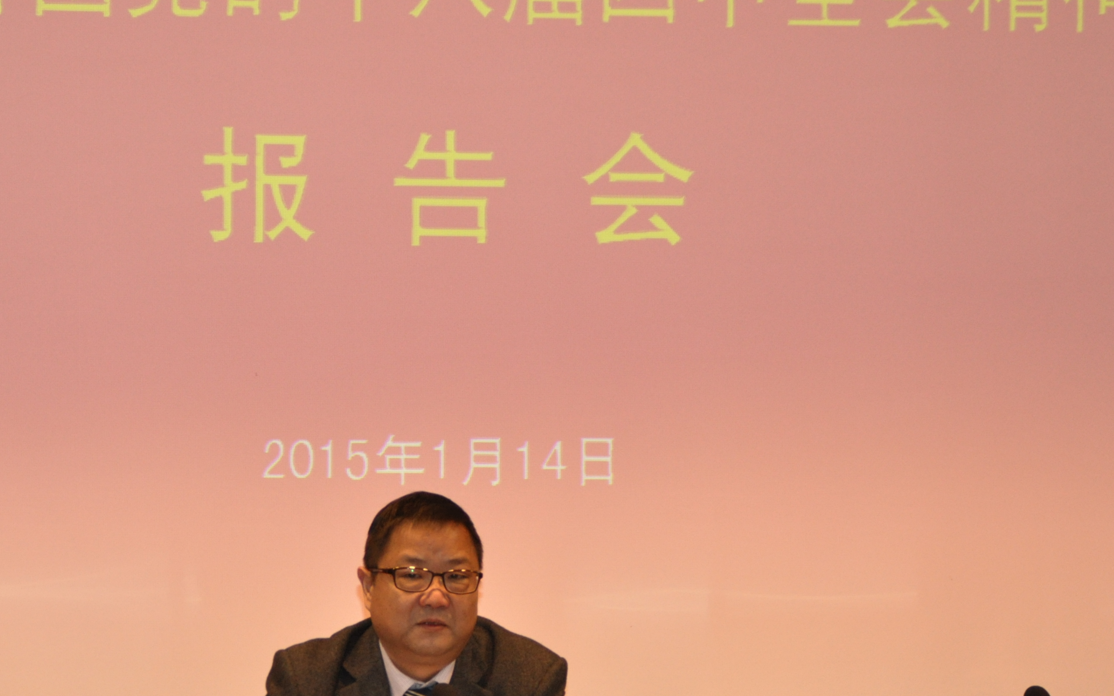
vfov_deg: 14.5
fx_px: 2728
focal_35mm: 90
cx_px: 346
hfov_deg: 23.0
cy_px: 490
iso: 800
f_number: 4.2
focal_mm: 35
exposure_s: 1/60
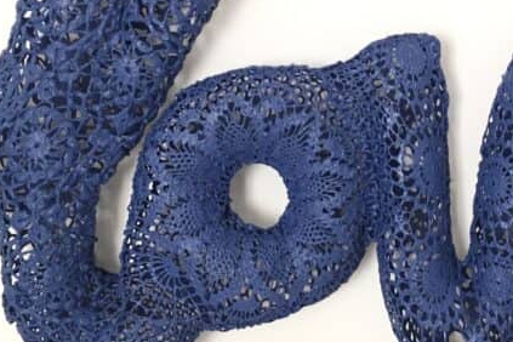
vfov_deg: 18.5
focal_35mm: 73
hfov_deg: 27.3
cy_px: 59
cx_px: 391
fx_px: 1040
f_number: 2.2
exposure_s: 1/20
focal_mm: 4.15
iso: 200
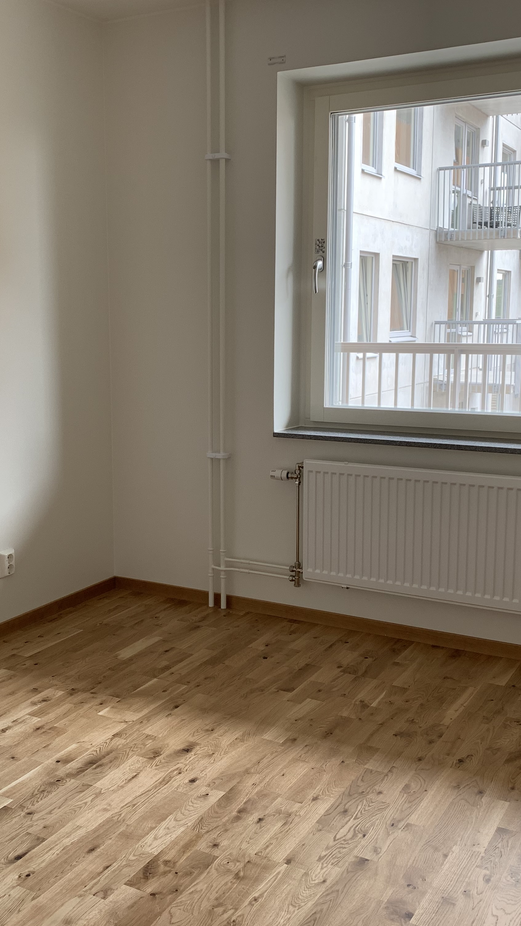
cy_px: 463
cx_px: 217
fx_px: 933
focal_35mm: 38
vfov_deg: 52.8
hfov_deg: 31.1
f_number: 1.8
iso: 40
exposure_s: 1/122
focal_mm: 4.25
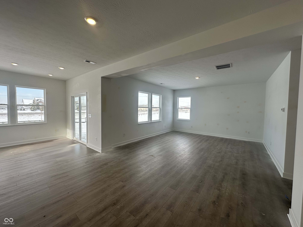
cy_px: 114
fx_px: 123
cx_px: 152
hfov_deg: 102.1
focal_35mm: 14
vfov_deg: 85.7
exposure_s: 1/270
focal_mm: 2.22
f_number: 2.2
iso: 40
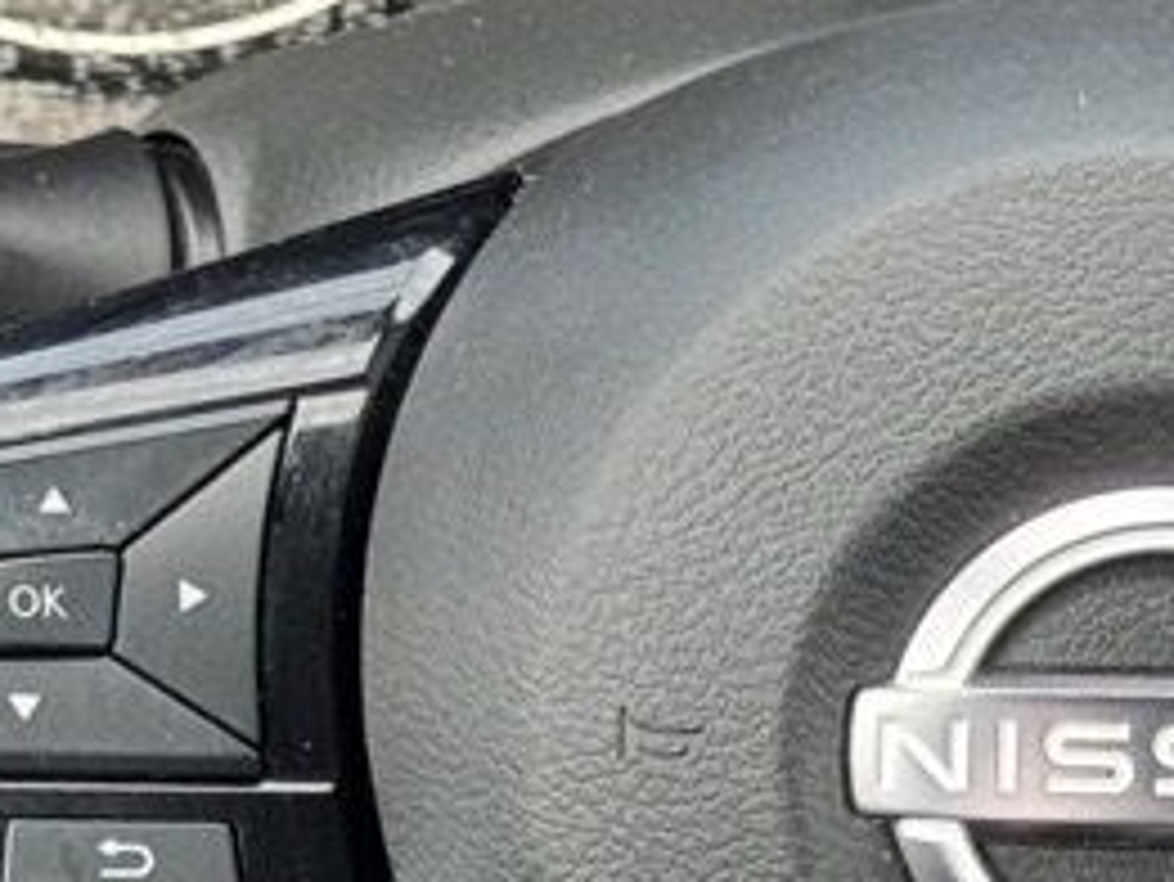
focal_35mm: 188
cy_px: 630
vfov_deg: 7.9
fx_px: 6379
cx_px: 1102
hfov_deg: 10.4
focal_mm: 6.76
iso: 50
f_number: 1.78
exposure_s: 1/181
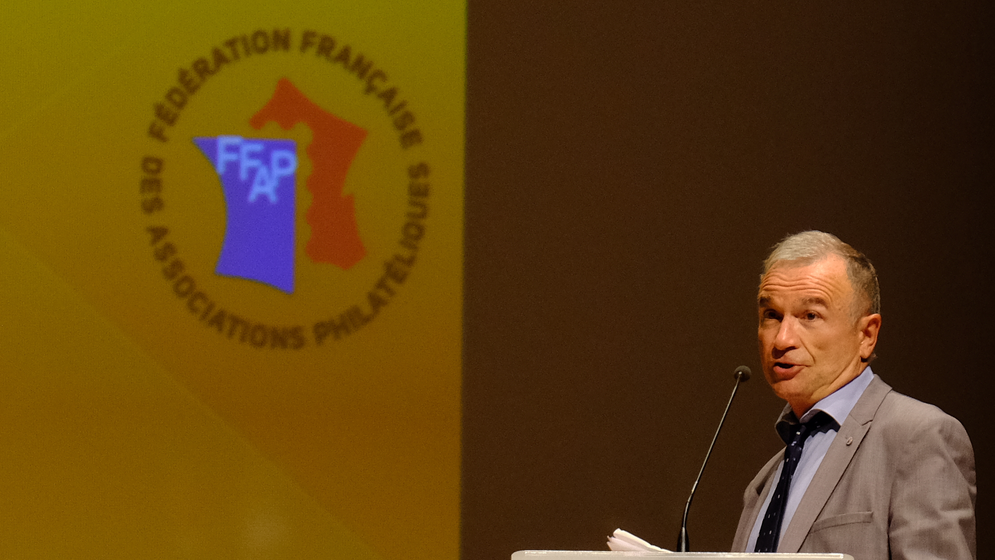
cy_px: 361
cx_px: 527
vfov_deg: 4.3
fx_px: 7388
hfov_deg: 7.7
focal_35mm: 280
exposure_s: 1/75
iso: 1600
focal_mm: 66.2
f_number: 5.3
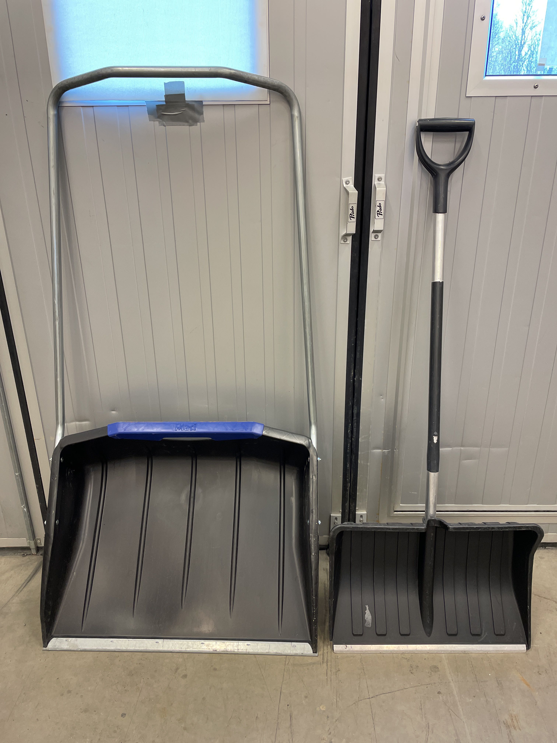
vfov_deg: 67.3
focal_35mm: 26
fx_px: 558
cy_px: 372
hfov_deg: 53.1
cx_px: 278
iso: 80
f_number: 1.6
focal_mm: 4.2
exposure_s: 1/50
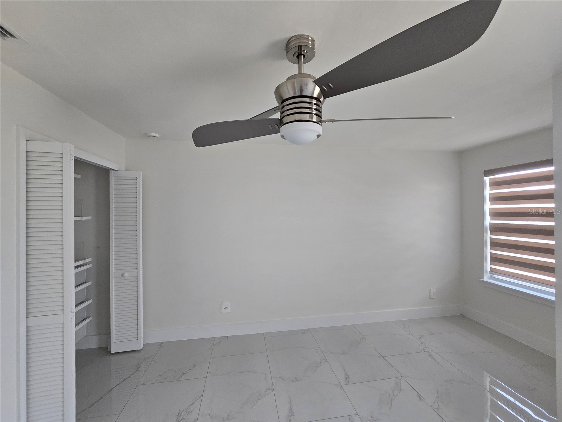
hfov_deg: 106.2
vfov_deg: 89.9
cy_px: 211
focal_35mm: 13
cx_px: 281
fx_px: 211
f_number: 2.2
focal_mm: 2.2
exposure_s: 1/100
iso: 250
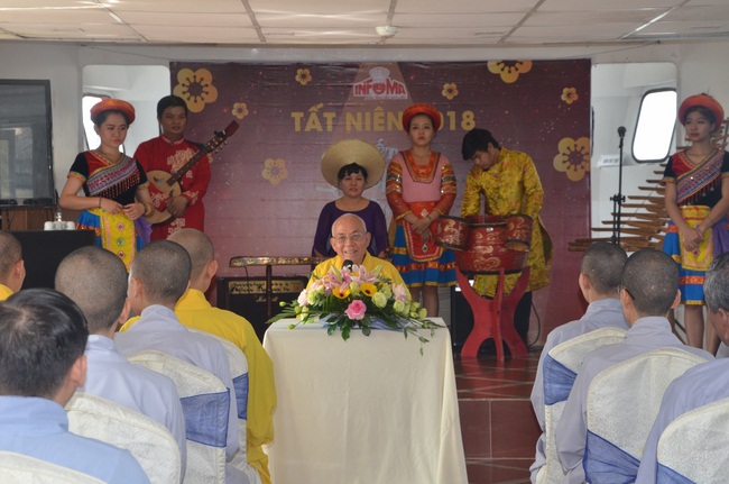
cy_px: 242
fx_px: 1880
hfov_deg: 21.9
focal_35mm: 93
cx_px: 364
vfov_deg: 14.7
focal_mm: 62
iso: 1000
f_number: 9
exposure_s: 1/250
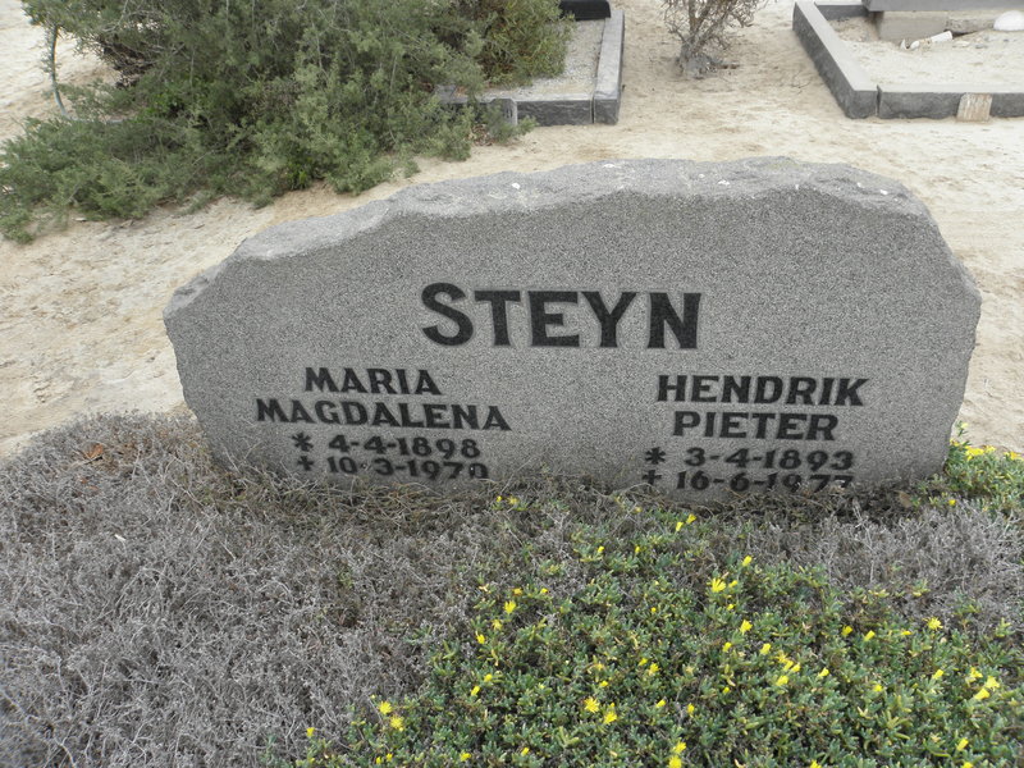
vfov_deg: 53.1
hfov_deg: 67.3
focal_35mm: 26
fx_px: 769
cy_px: 384
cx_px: 512
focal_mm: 4.6
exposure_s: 1/60
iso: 64
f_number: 5
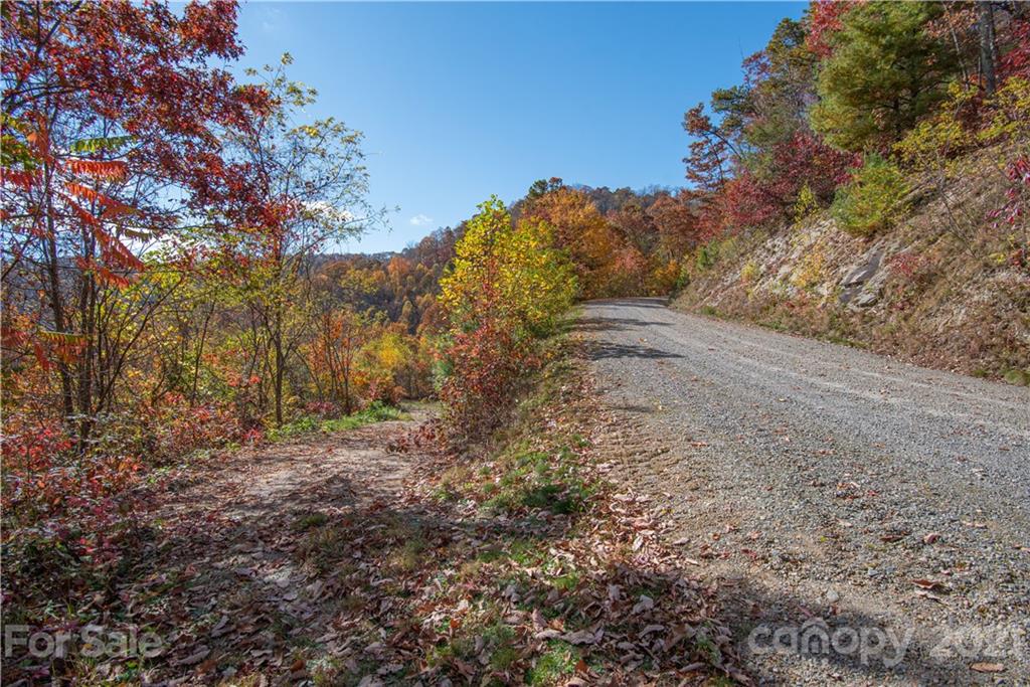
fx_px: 486
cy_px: 344
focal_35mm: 17
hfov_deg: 93.3
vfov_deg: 70.5
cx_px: 515
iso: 320
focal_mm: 17
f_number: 7.1
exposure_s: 1/800
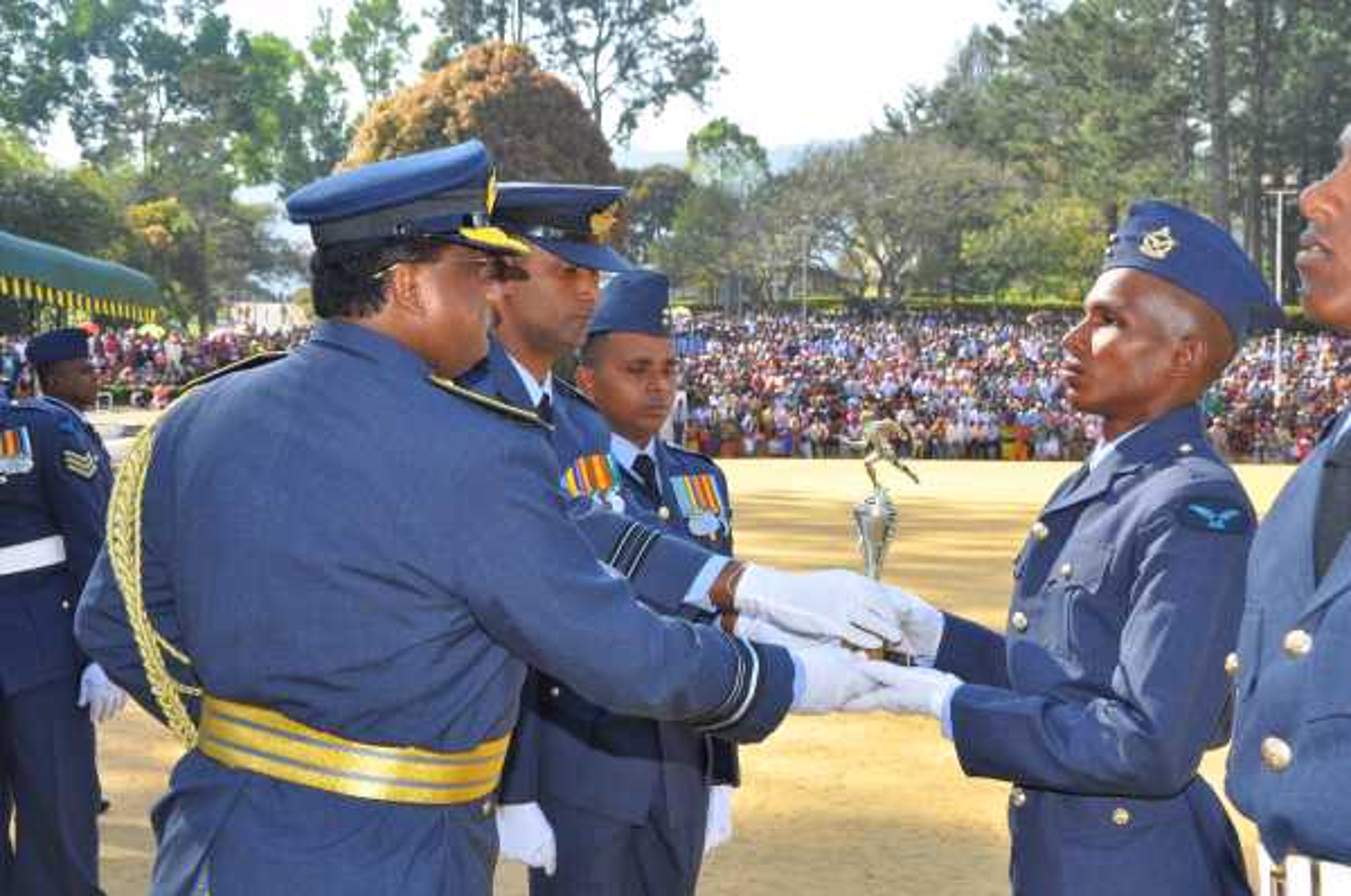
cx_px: 676
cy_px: 448
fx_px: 2136
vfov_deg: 23.7
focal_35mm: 57
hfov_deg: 35.1
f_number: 10
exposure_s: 1/125
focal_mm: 38
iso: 200
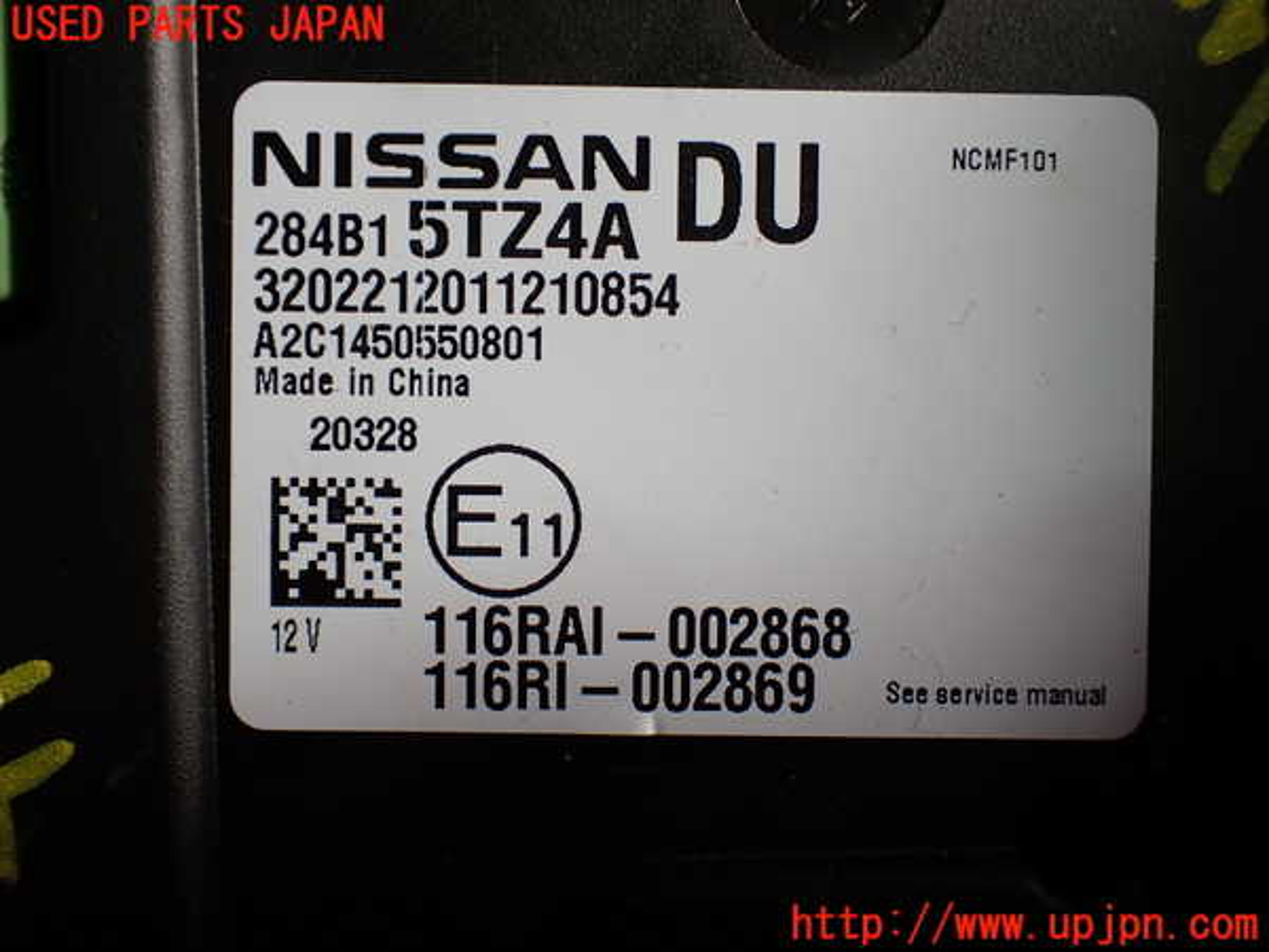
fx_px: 1320
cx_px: 634
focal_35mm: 36
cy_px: 476
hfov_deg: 51.4
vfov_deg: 39.7
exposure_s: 1/160
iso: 125
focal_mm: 6.37
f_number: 2.5
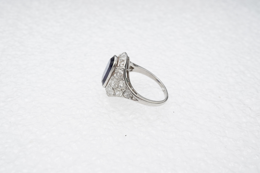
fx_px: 325
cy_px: 86
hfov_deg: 43.6
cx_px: 130
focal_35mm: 45
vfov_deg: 29.9
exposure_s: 1/100
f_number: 22
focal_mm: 30
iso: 640
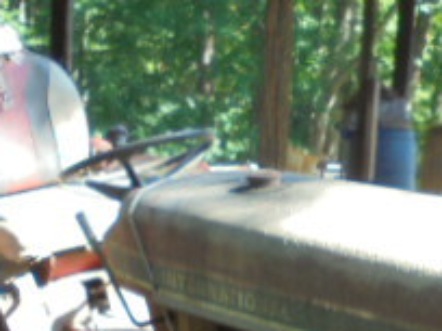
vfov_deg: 15.5
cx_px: 299
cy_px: 415
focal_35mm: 91
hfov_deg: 21.4
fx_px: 1162
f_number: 3.7
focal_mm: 5.3
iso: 100
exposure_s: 1/80
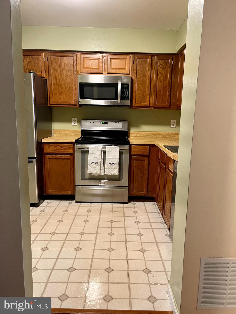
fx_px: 236
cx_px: 118
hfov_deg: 53.1
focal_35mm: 26
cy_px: 157
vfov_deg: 67.3
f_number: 1.6
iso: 400
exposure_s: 1/60
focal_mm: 5.1
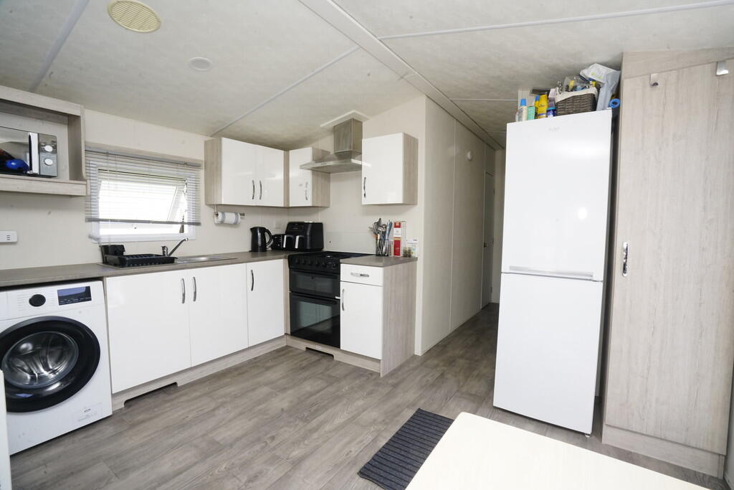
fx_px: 326
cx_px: 367
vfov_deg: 73.8
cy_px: 245
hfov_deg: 96.7
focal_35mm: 16
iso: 2000
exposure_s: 1/60
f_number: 20
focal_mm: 16
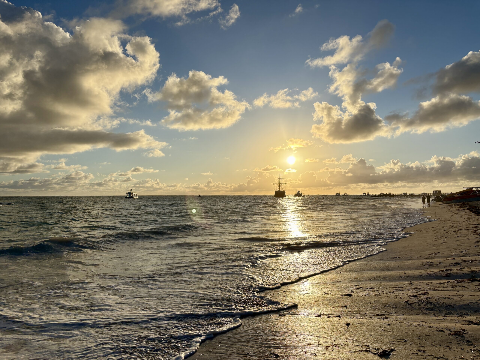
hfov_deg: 67.3
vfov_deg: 53.1
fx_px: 361
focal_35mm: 26
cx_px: 240
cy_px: 180
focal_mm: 5.96
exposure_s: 1/14493
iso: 50
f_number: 1.6
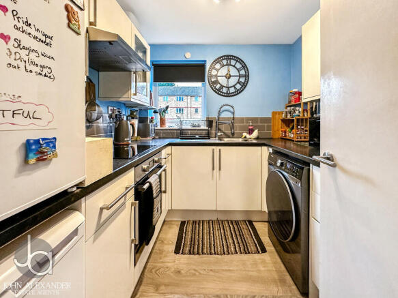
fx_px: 161
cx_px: 199
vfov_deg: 85.7
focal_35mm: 14
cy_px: 149
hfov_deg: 102.1
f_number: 2.2
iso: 320
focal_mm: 2.22
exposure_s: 1/100
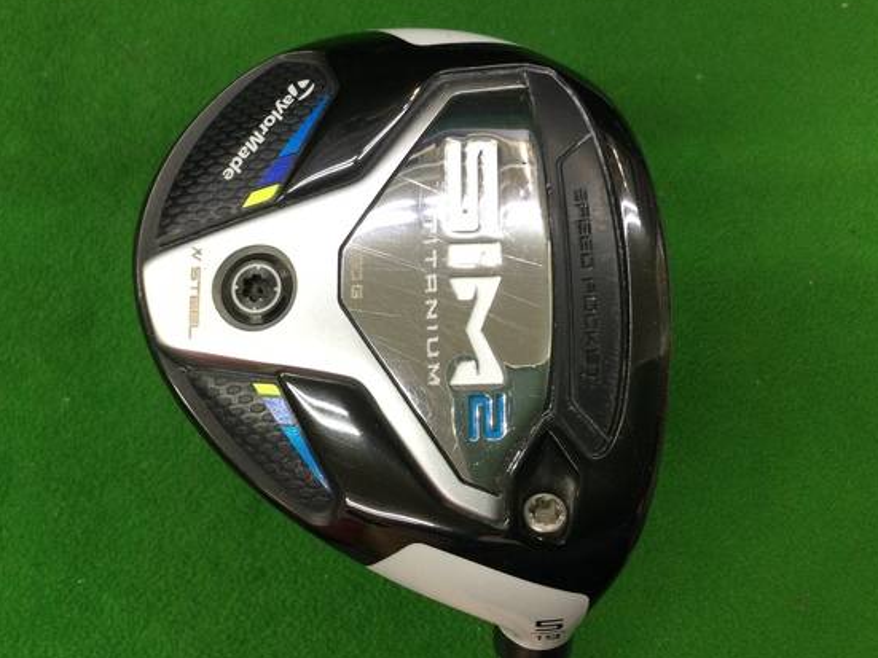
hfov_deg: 51.4
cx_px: 427
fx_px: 913
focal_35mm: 36
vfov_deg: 39.6
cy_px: 309
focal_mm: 3.3
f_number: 2.4
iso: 64
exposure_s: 1/30
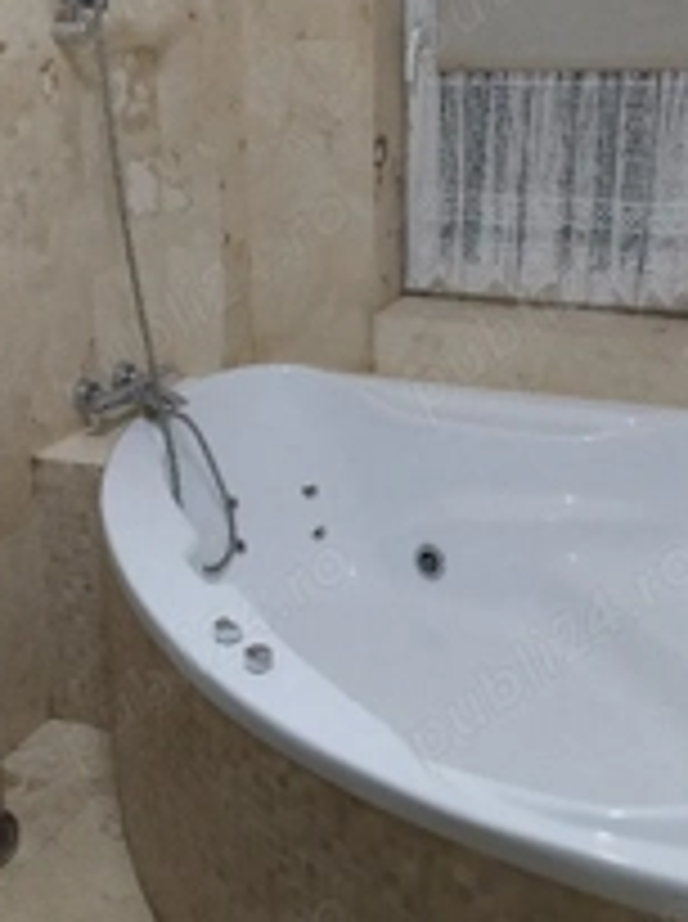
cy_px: 358
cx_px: 292
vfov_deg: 38.8
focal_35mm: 49
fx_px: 1303
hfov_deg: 29.5
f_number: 1.7
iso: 841
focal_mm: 4.71
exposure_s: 1/33.3
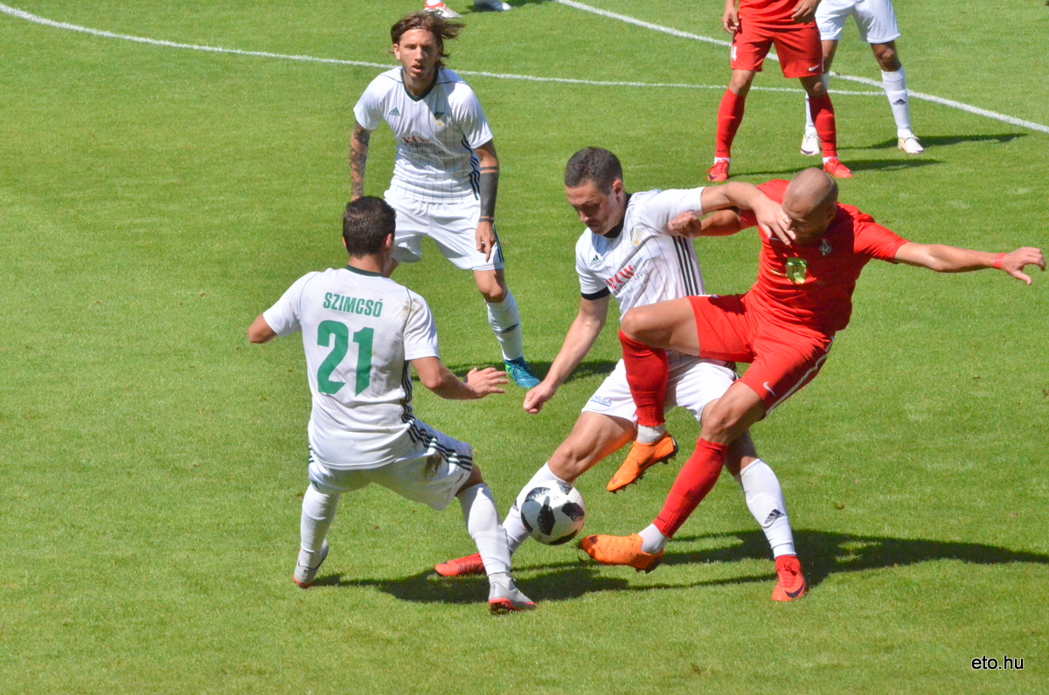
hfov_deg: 8.1
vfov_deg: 5.4
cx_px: 524
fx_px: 7416
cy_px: 348
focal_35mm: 255
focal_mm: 170
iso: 6400
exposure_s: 1/8000
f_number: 14
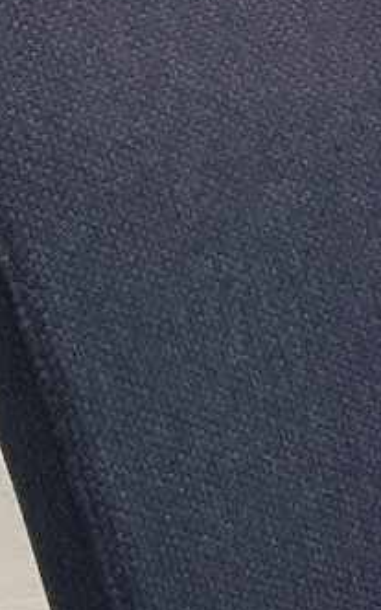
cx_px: 845
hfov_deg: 7.4
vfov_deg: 11.4
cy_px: 1181
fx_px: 2790
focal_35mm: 168
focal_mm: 4.2
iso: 125
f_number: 1.6
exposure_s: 1/100
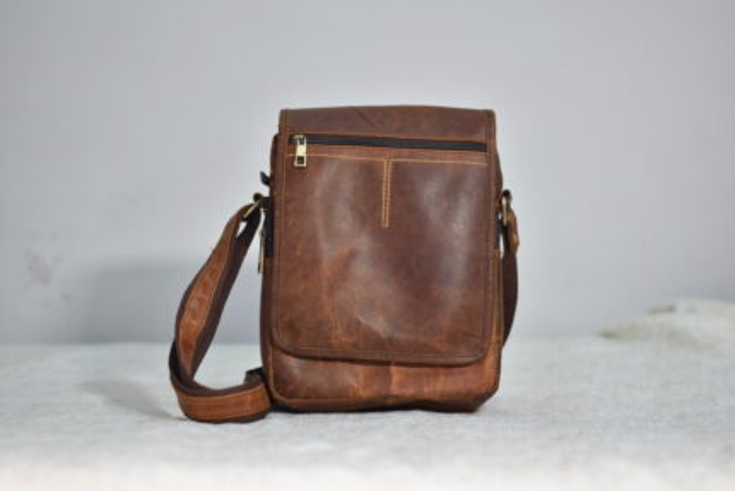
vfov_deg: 18.2
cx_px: 368
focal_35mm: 75
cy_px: 246
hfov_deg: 27.0
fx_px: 1532
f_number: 1.8
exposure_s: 1/80
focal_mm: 50
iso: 320
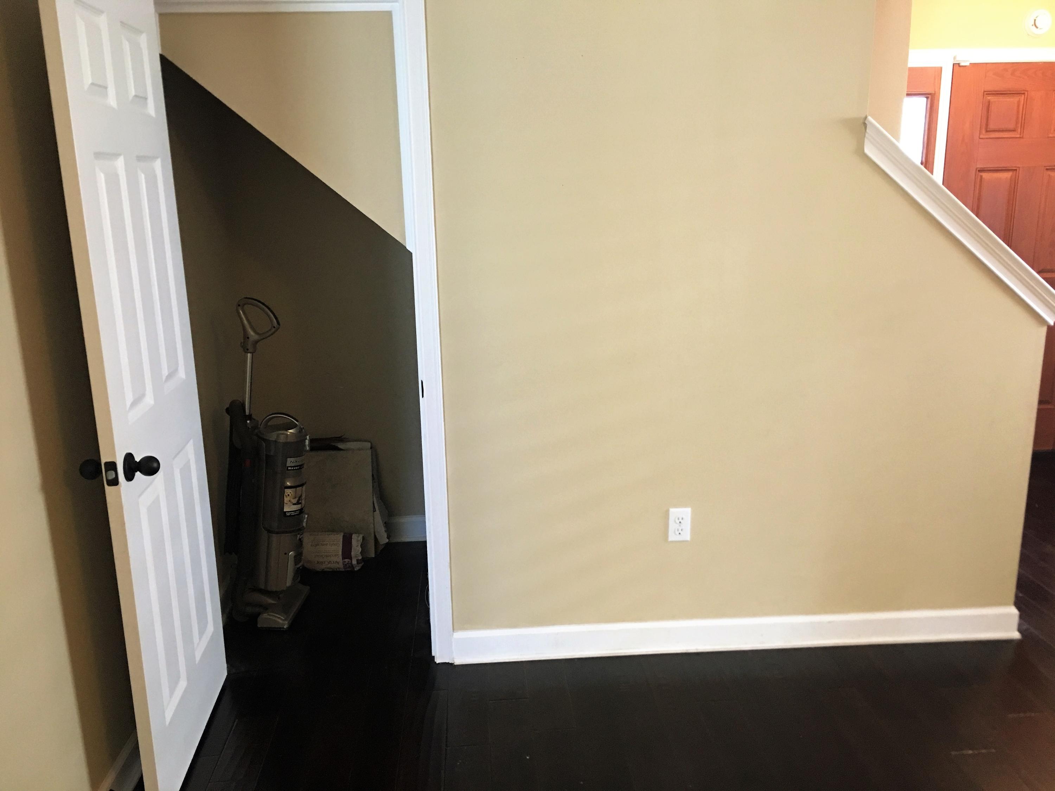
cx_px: 528
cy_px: 396
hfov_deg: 61.7
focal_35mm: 29
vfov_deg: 48.2
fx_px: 884
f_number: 2.2
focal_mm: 4.15
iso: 100
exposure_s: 1/10
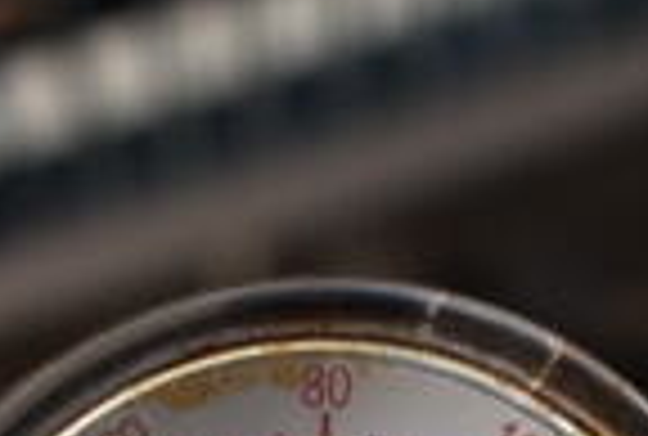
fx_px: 2058
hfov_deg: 17.9
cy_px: 737
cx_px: 392
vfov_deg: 11.4
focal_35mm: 114
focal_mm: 18
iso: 360
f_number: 3.5
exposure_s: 1/30
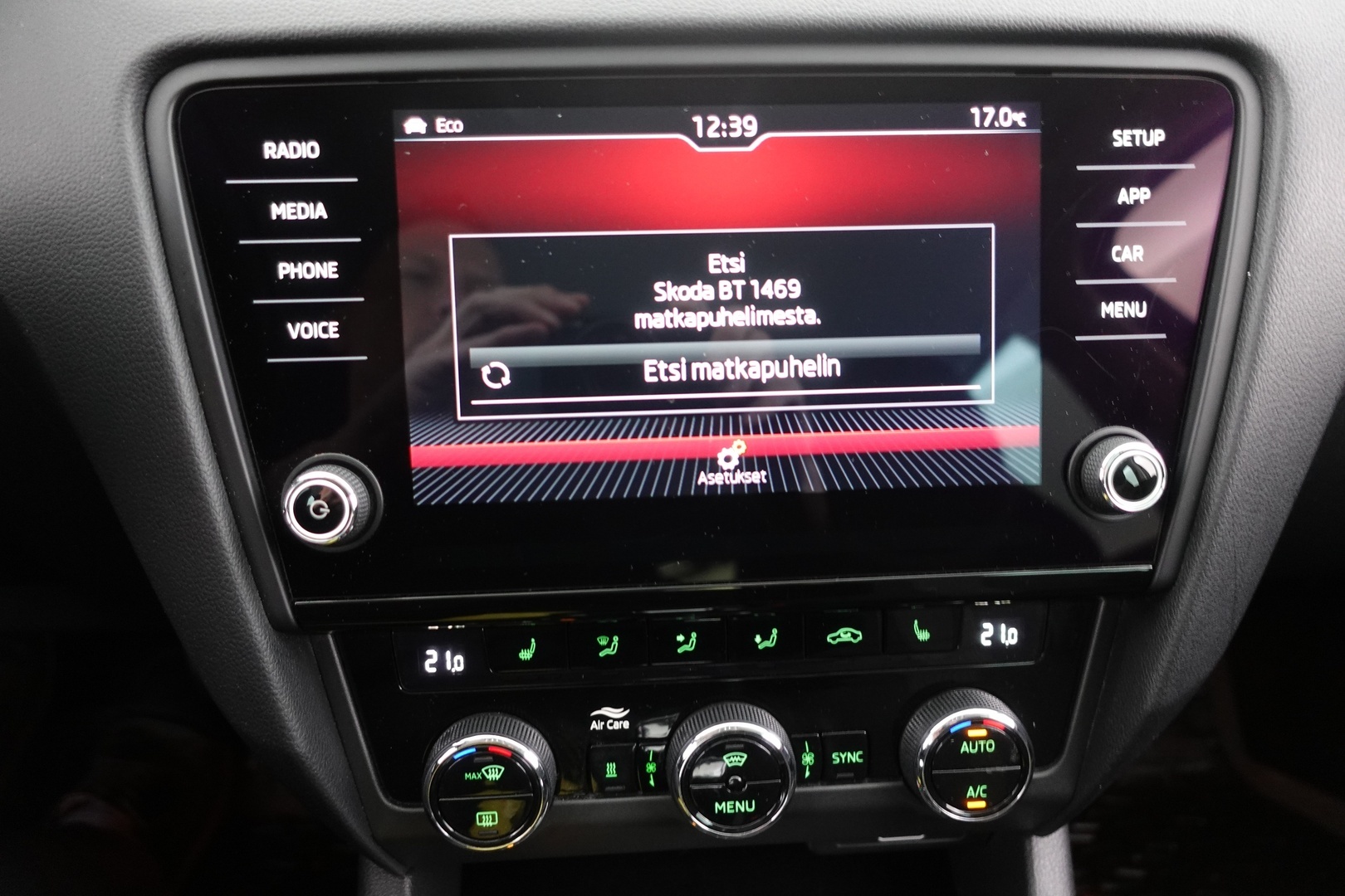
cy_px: 448
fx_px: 897
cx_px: 672
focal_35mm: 24
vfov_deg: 53.1
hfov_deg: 73.7
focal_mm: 9.4
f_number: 1.8
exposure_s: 1/8
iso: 1000
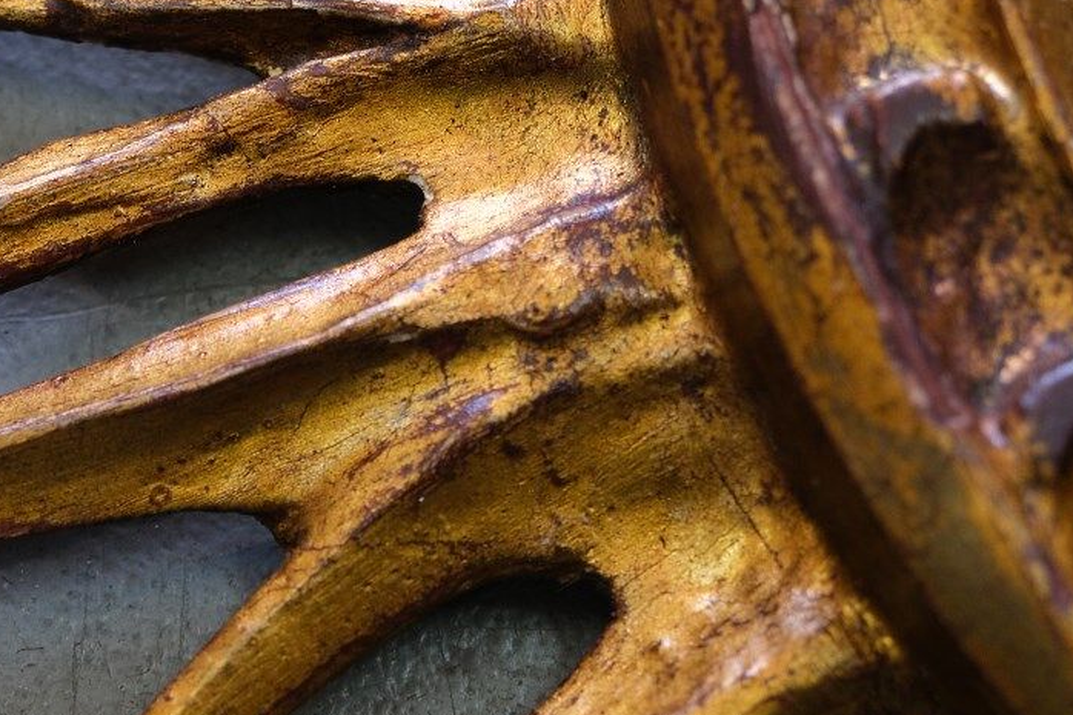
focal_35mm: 93
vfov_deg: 14.7
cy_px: 492
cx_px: 369
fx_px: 2771
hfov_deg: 21.8
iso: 1000
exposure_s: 1/52
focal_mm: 34.2
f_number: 4
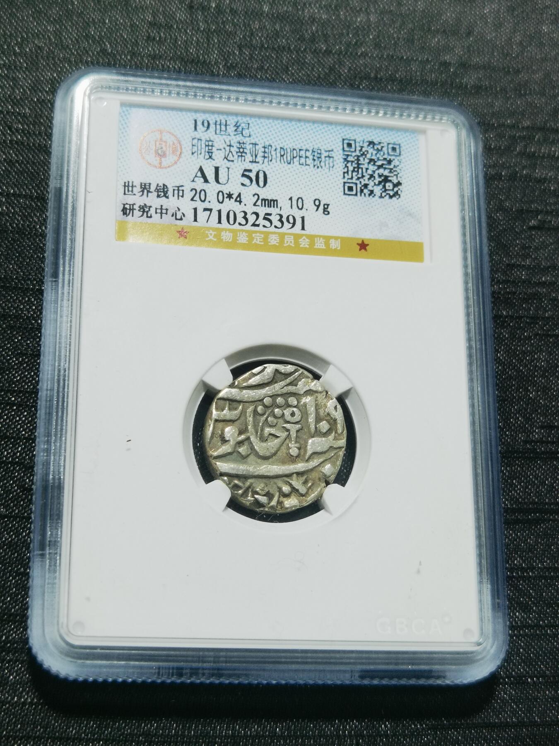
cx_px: 280
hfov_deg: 26.6
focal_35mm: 55
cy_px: 373
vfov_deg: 34.9
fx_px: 1184
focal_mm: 6.67
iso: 100
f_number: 1.9
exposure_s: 1/100
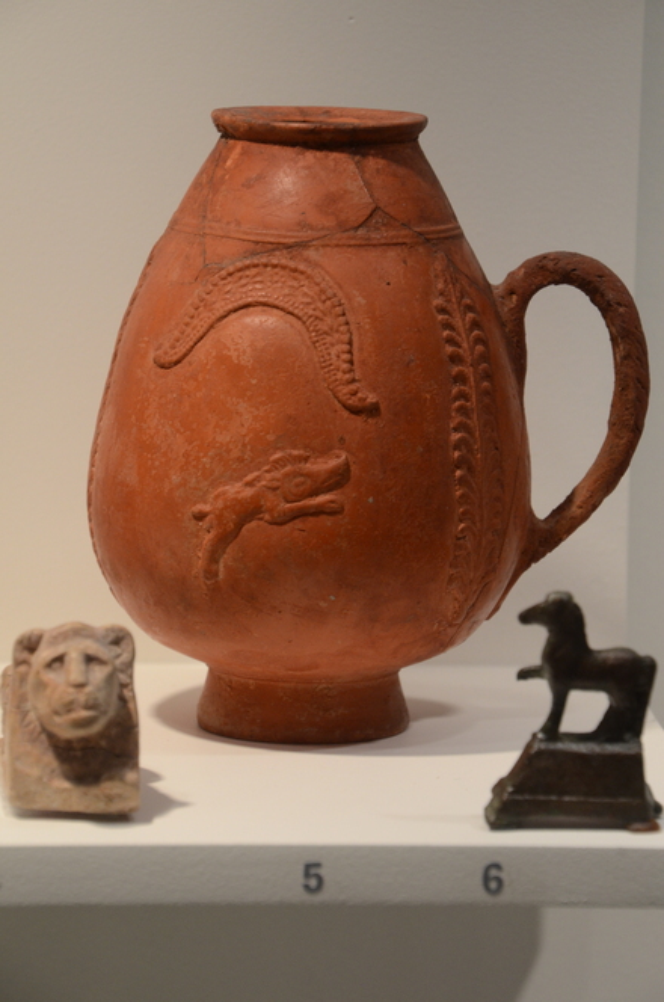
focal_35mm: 165
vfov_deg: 12.5
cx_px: 332
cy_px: 501
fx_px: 4584
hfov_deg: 8.3
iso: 1000
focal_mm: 110
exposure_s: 1/50
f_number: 7.1
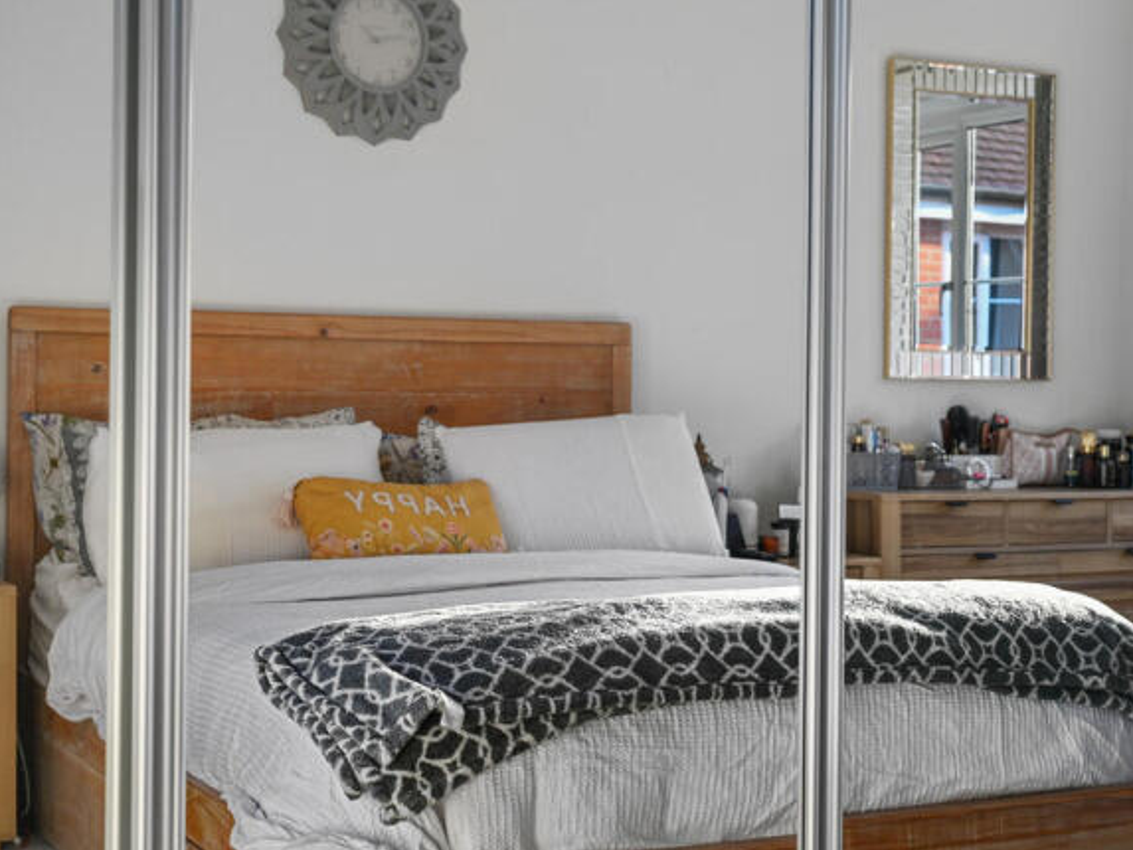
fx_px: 1801
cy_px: 427
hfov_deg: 34.9
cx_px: 502
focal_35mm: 55
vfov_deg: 26.6
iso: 400
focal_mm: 50
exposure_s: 1/8
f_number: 8
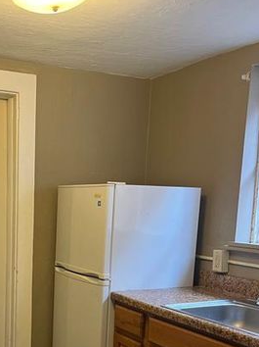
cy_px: 285
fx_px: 489
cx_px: 36
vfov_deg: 37.3
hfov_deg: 28.7
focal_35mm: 49
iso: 100
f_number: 1.6
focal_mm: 5.1
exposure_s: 1/60
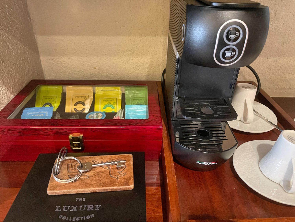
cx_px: 148
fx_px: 222
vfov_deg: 53.1
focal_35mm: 26
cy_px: 111
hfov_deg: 67.3
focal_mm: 4.2
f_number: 1.6
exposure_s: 1/25
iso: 640
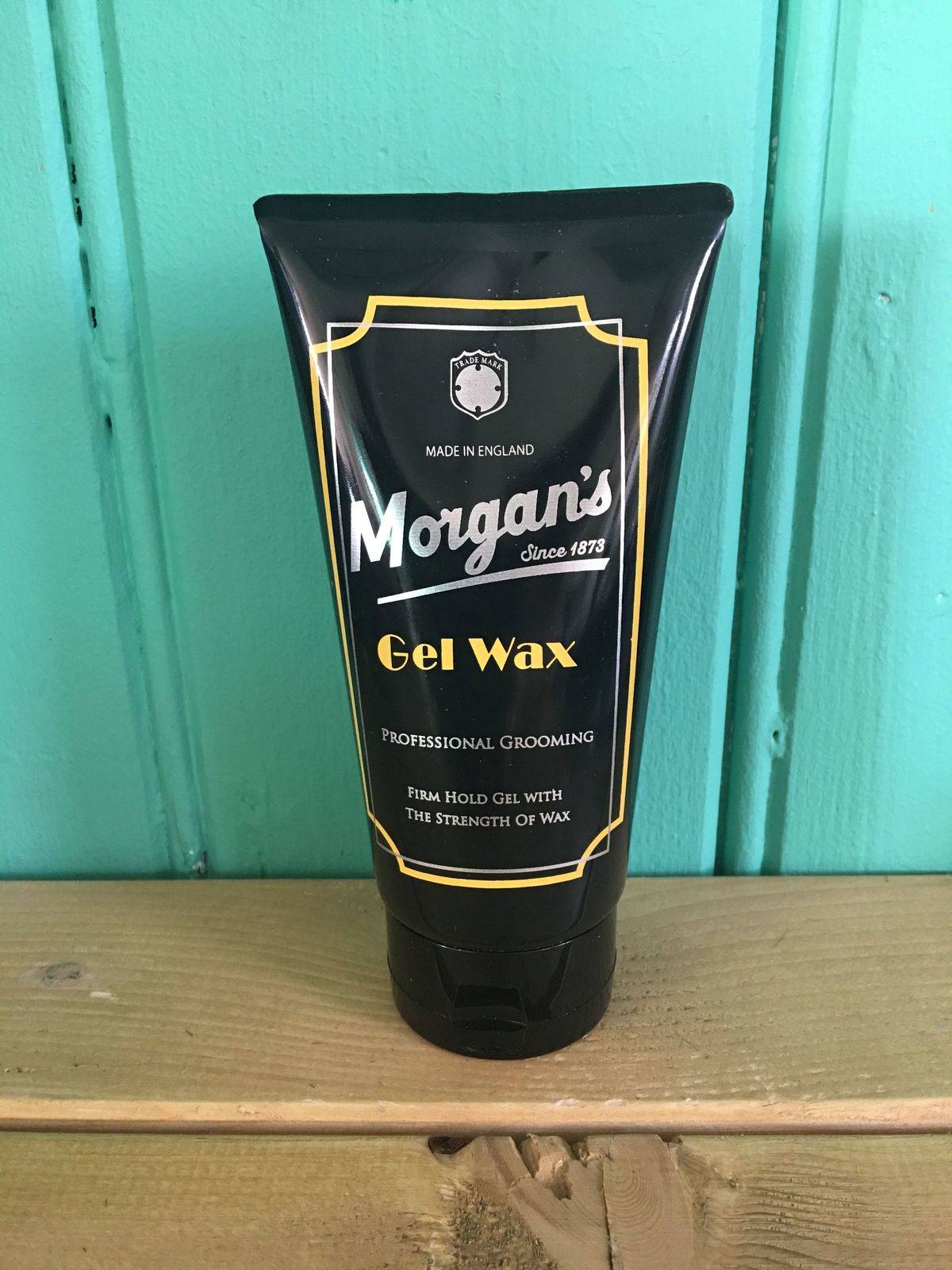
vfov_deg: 61.7
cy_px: 635
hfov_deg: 48.2
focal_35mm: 29
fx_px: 1063
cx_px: 476
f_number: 2.2
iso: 100
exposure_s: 1/17
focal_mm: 4.15
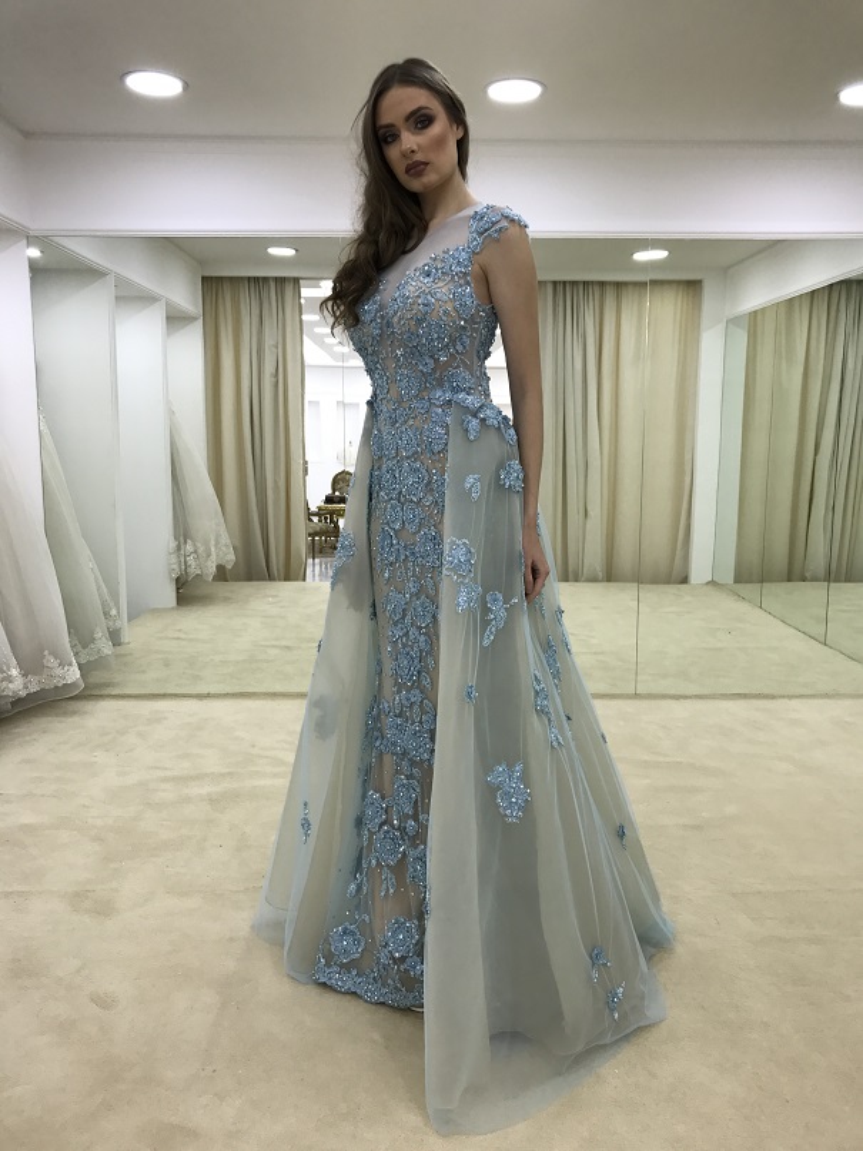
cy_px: 576
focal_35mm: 28
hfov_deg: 49.7
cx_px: 432
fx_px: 931
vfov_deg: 63.5
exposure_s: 1/51
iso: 25
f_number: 1.8
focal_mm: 3.99
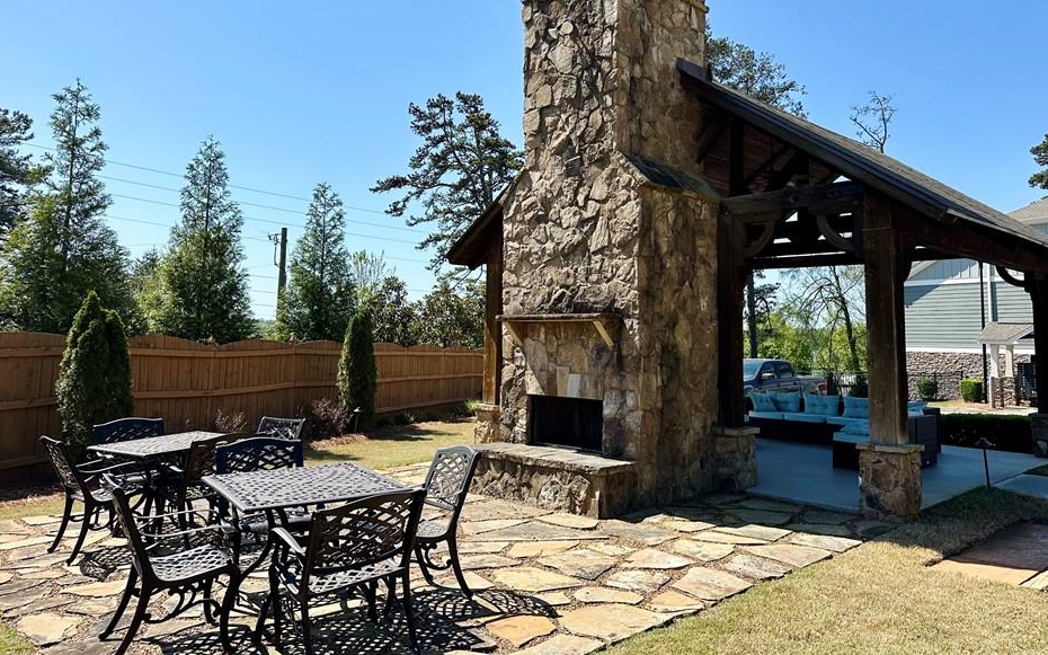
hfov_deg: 66.4
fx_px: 800
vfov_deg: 44.3
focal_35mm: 28
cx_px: 565
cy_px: 263
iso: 80
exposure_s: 1/4016
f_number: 1.78
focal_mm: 6.86
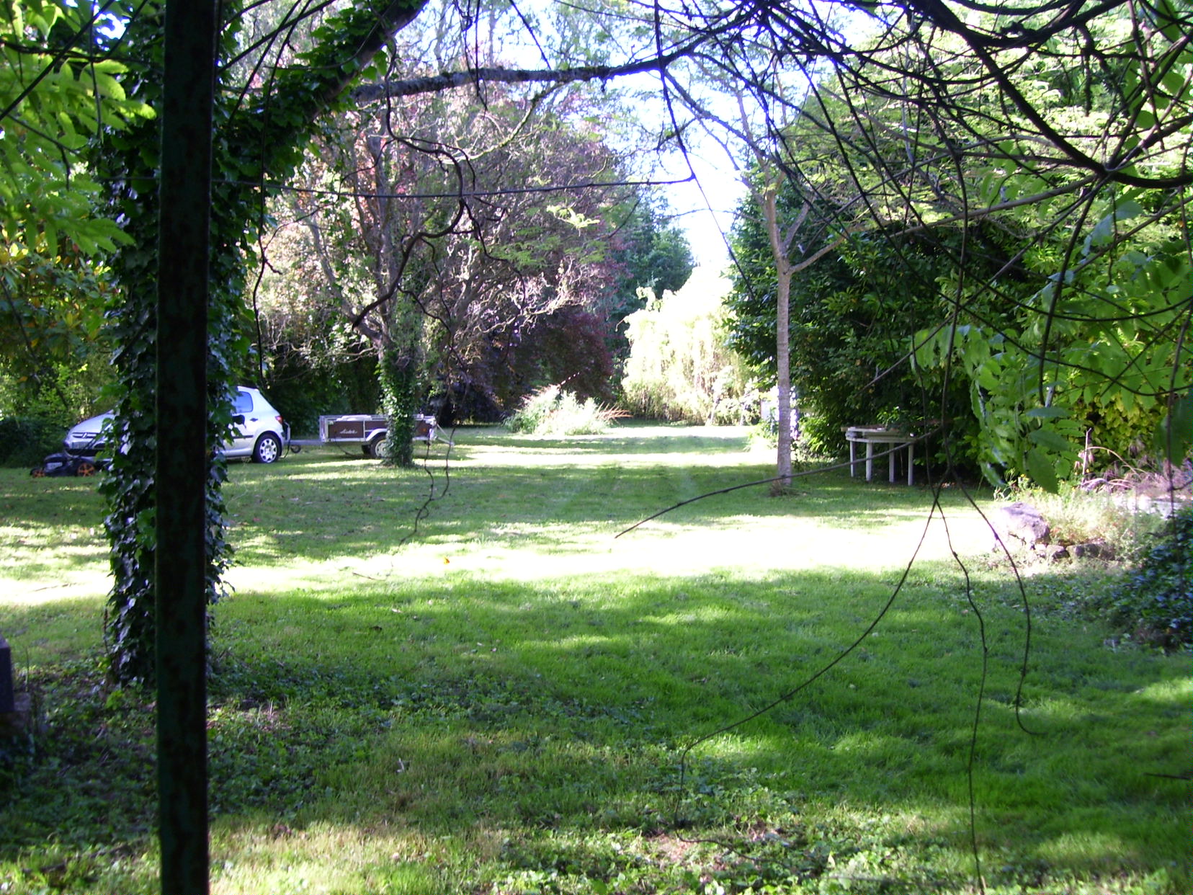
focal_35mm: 37
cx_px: 596
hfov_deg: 50.1
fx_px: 1275
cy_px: 448
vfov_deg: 38.7
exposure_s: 1/90
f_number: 2.7
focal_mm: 6
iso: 80
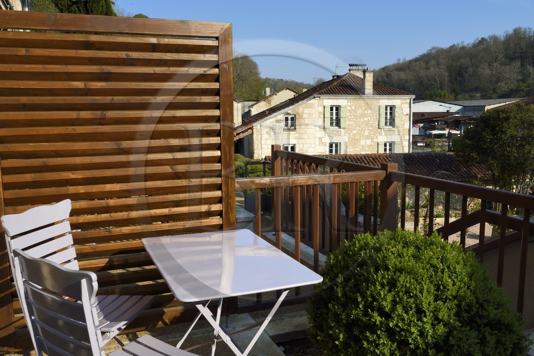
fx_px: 445
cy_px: 178
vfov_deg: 43.6
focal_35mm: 30
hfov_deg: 61.9
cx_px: 267
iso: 200
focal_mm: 30
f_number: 14
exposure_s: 1/250
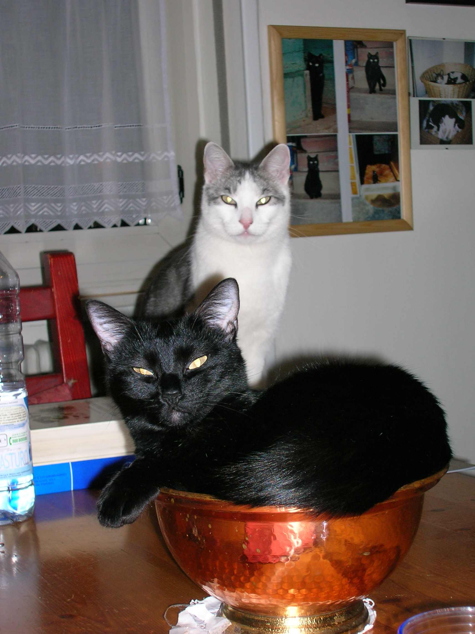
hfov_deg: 22.2
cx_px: 238
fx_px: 1209
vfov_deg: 29.4
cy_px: 317
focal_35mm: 66
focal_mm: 11
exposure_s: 1/60.1
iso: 83
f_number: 3.8
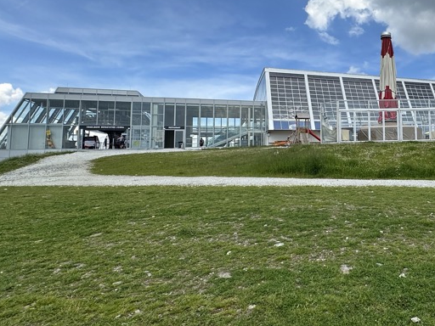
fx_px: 352
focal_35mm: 28
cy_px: 123
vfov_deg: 49.3
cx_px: 363
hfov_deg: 57.5
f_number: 2.2
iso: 40
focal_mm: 2.22
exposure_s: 1/1795
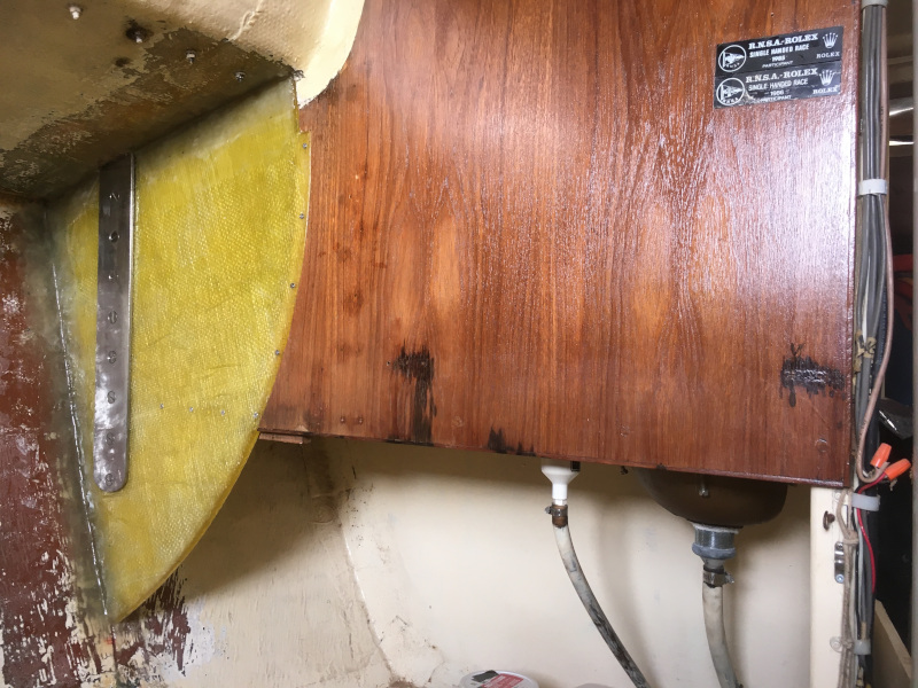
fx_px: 769
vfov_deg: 48.2
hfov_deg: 61.7
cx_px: 459
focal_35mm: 29
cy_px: 344
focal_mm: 4.15
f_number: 2.2
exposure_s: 1/30
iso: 50
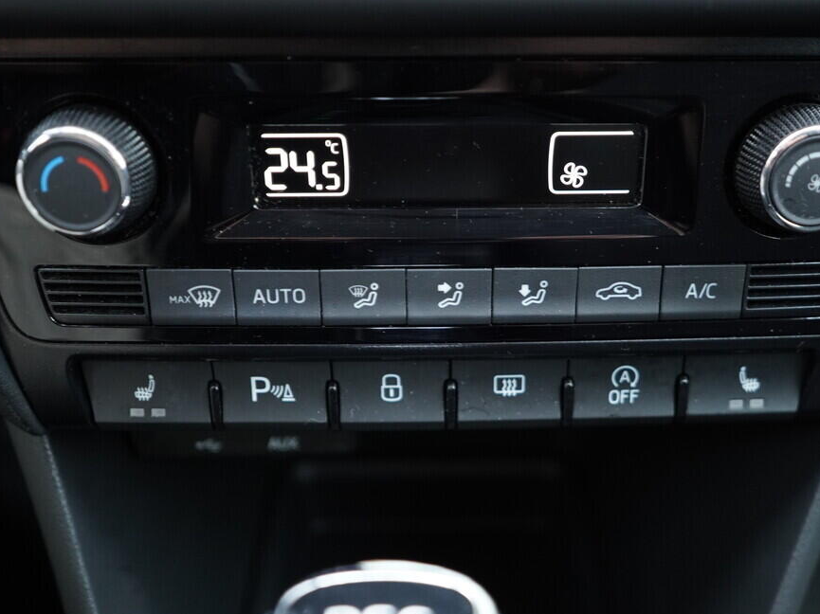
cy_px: 323
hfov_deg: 45.7
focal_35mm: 41
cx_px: 462
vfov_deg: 35.1
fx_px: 971
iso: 1000
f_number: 2.8
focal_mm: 24
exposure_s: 1/40
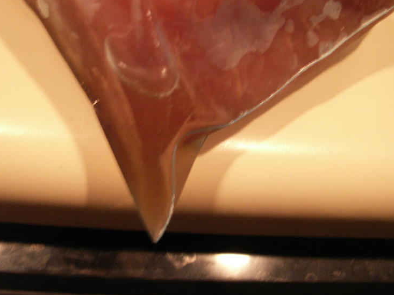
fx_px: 489
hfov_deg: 43.8
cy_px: 130
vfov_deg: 33.5
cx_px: 184
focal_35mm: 43
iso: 160
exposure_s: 1/13
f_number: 2.8
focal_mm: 5.86
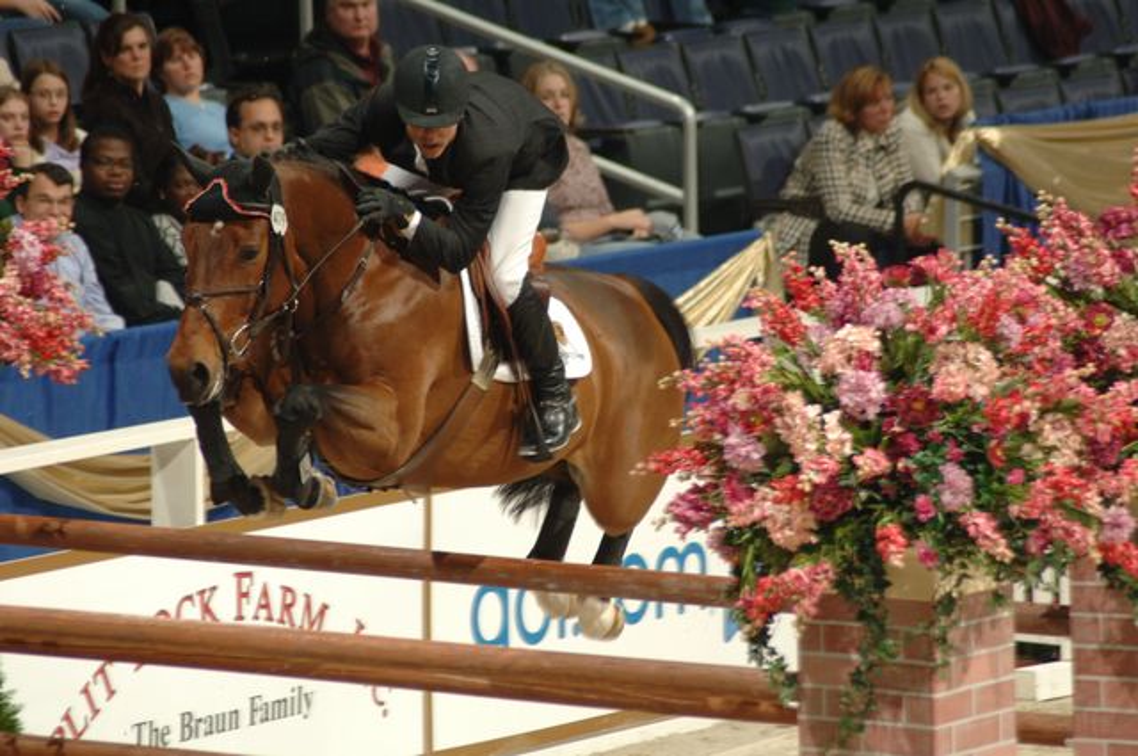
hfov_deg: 5.7
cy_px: 378
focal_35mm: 360
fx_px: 11365
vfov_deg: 3.8
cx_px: 569
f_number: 5.6
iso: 400
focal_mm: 240
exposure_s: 1/250
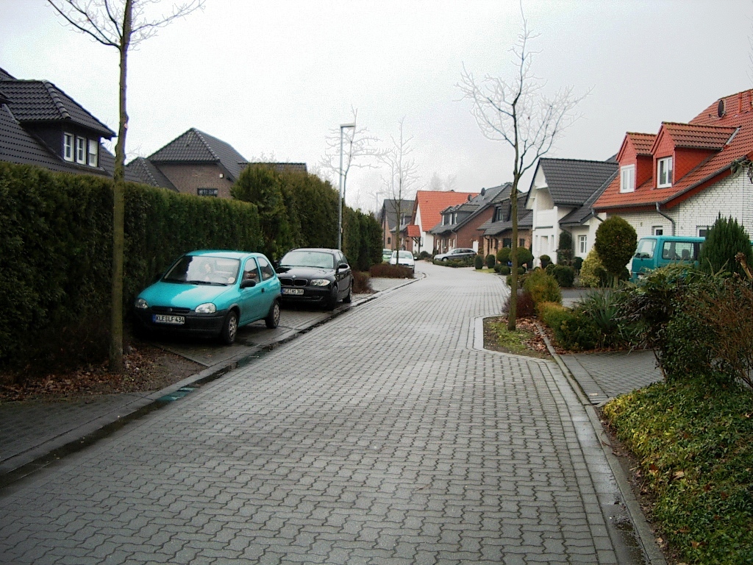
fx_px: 827
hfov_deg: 49.0
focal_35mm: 38
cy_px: 282
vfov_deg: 37.7
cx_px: 376
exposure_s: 1/125
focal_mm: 5.8
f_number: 2.6
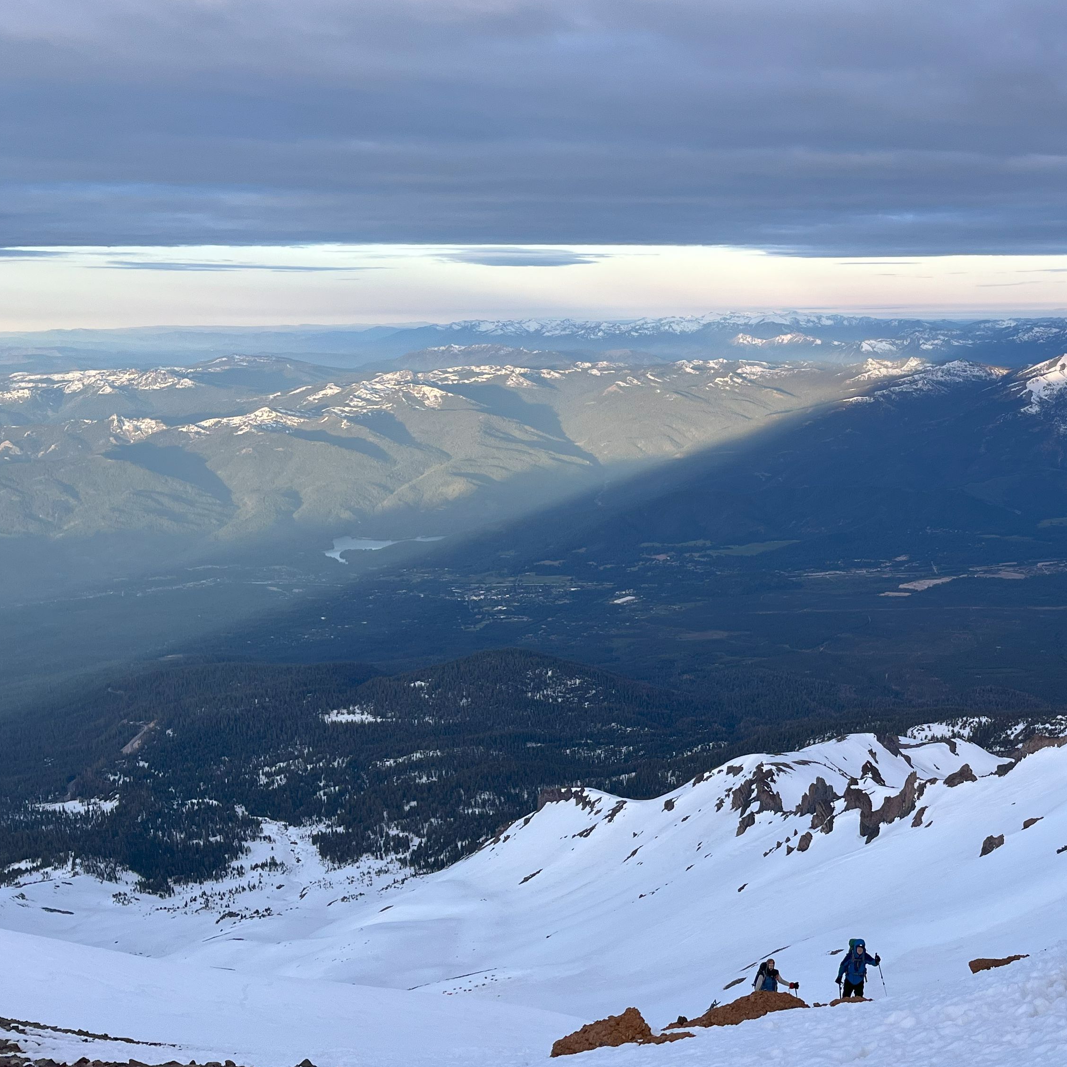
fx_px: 1430
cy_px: 583
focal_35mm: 41
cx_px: 877
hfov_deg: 39.1
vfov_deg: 40.9
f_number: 1.6
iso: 50
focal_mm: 5.1
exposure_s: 1/497
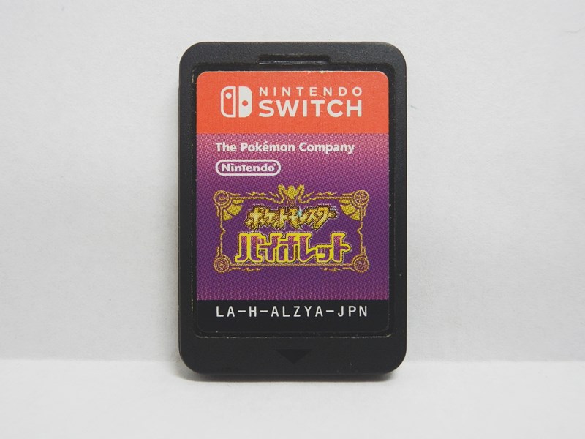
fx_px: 625
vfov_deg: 38.7
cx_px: 292
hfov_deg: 50.1
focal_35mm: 37
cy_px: 220
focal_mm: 6.7
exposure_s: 1/20
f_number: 3.9
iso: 200
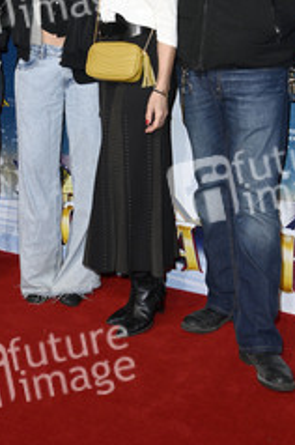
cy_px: 90
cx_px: 93
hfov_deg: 18.3
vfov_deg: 26.9
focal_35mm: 74
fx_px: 912
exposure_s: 1/250
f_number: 5.6
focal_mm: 44
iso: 1250
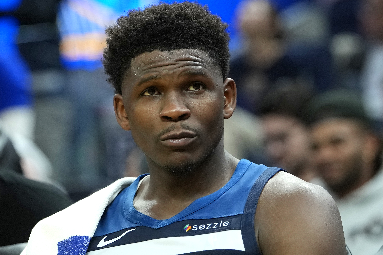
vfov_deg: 9.5
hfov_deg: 14.2
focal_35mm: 145
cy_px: 128
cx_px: 192
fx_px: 1542
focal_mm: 97
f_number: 2
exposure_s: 1/1600
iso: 2000
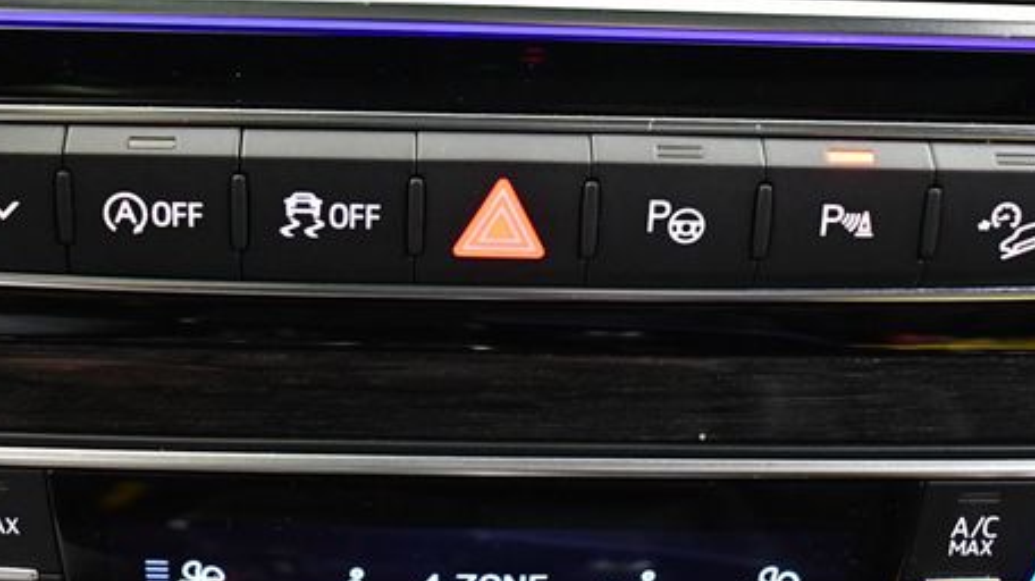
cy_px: 186
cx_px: 409
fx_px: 1454
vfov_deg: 22.5
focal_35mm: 53
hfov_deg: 39.0
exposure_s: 1/60
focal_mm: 18
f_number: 3.5
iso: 3600
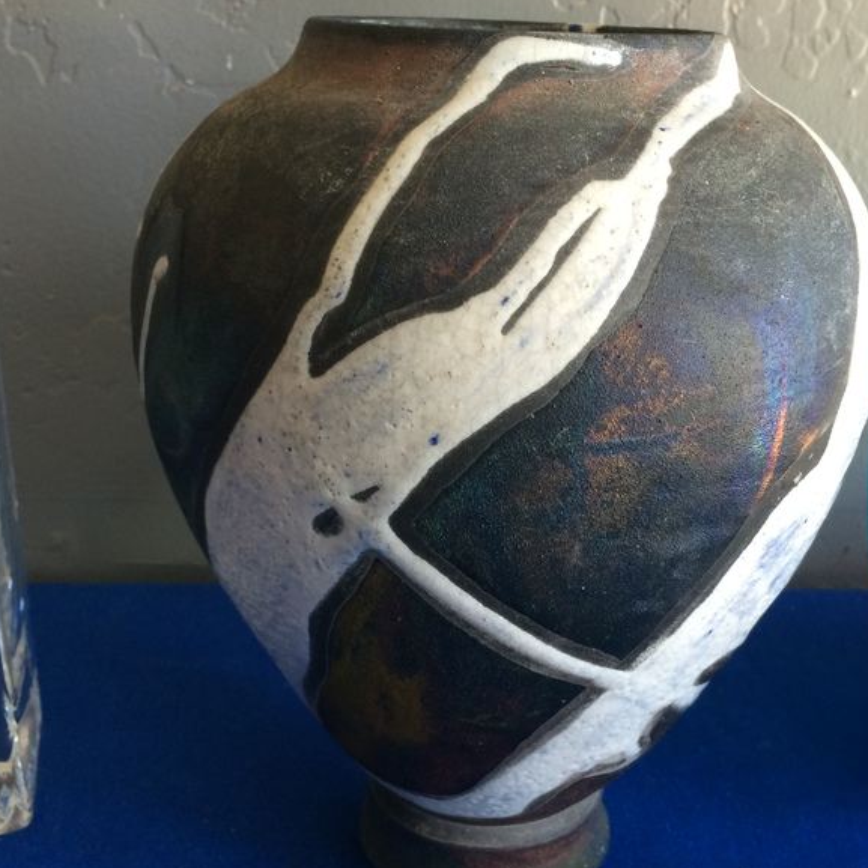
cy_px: 446
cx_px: 477
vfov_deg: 41.9
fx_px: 1135
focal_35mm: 40
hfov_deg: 41.8
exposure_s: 1/30
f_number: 2.2
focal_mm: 4.15
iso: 64
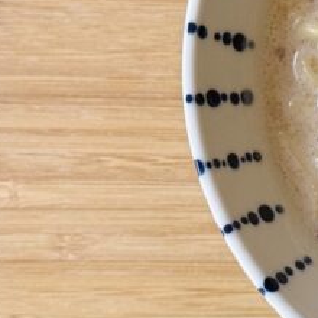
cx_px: 545
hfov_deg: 11.1
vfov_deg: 11.8
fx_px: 1538
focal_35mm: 148
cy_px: 95
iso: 125
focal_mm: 6.76
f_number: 1.78
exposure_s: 1/60
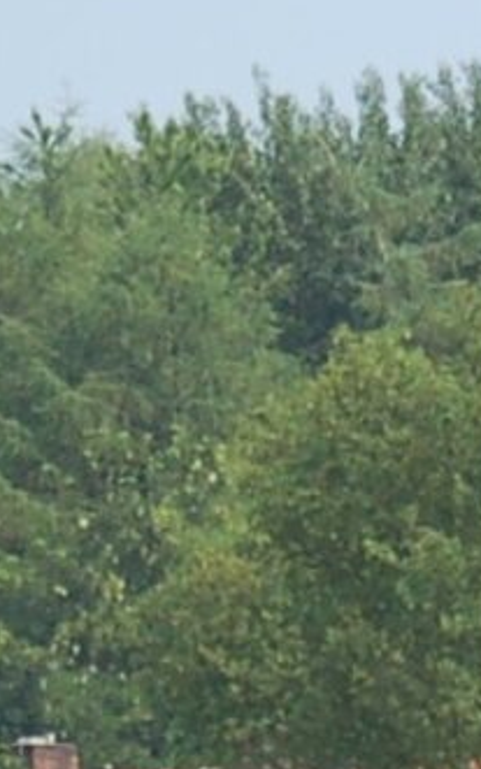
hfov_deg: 1.8
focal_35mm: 709
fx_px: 14864
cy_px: 1371
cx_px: 1097
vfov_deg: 3.0
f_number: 4
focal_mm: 70
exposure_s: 1/1000
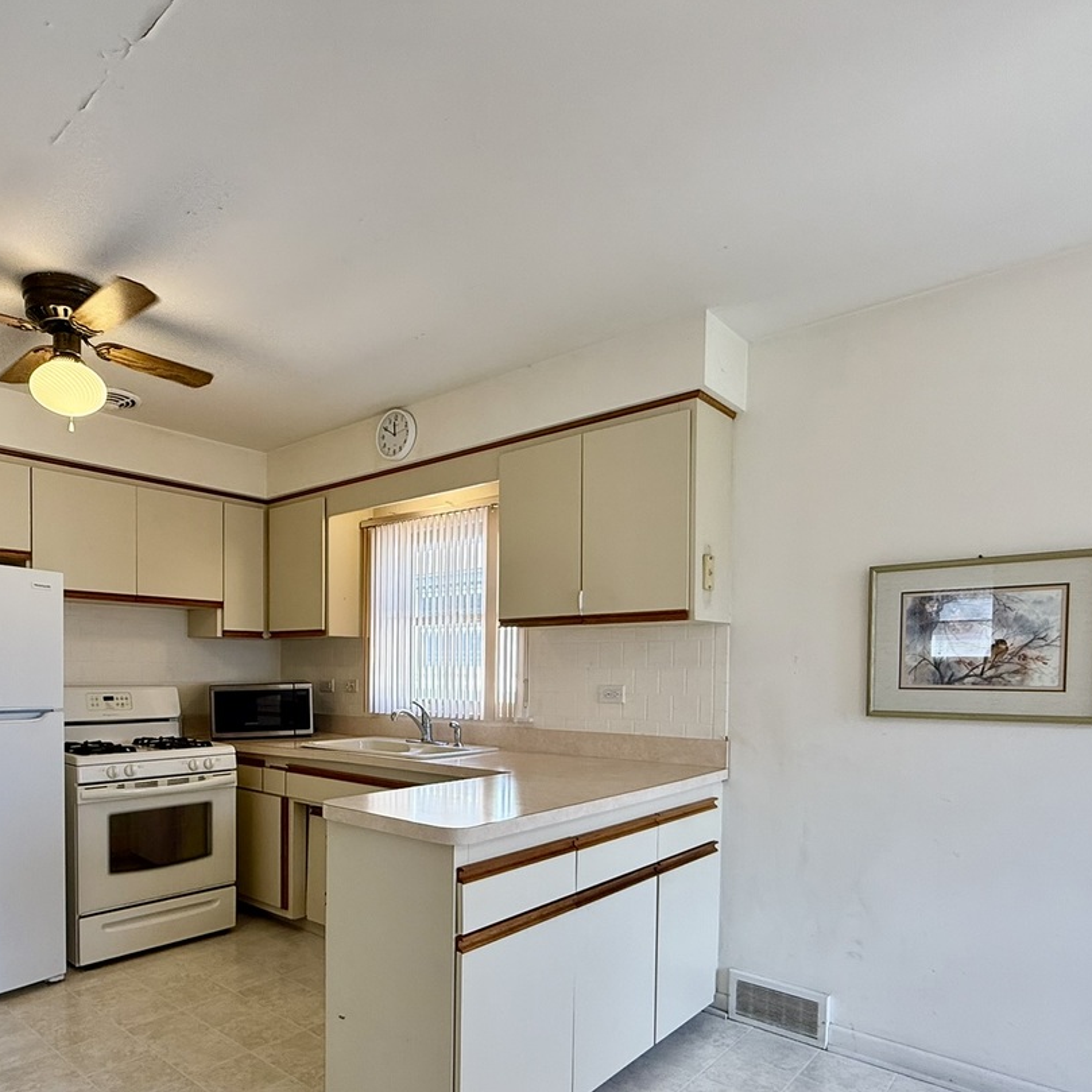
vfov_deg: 68.2
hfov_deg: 68.7
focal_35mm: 22
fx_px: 785
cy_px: 701
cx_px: 419
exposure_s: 1/120
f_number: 2.2
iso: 100
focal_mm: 2.22
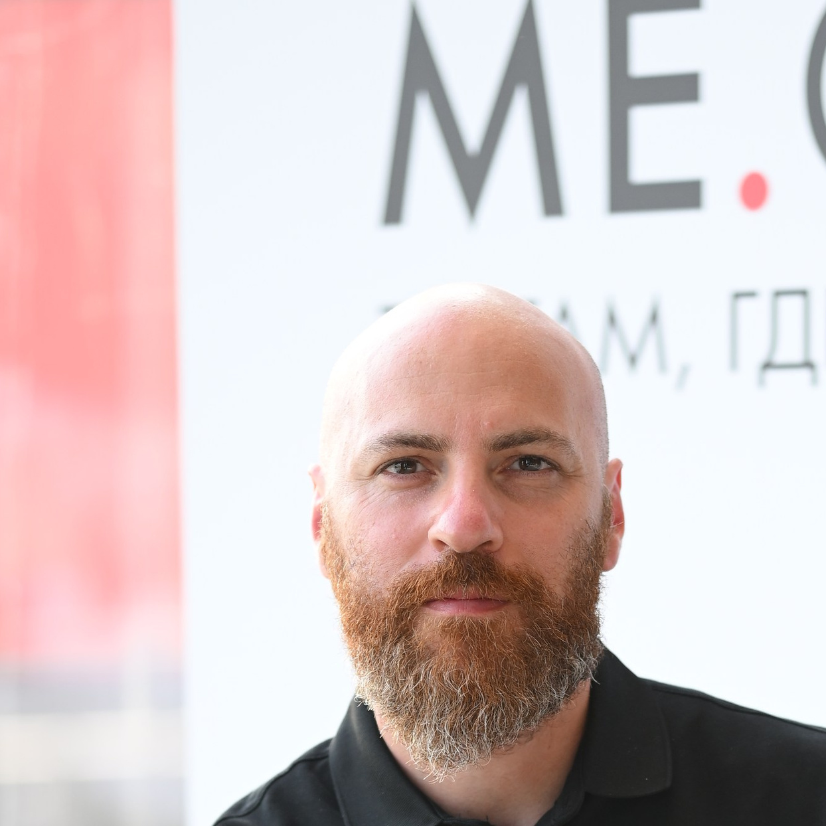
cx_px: 769
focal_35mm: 223
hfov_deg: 7.8
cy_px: 1046
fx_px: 6020
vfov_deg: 7.8
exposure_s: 1/320
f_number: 1.8
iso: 250
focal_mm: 85
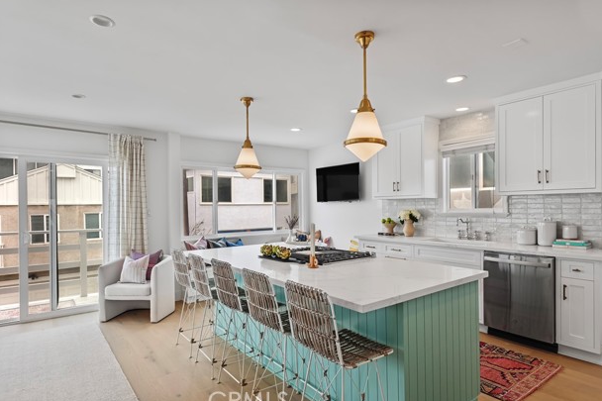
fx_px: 334
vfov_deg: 61.9
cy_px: 203
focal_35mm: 20
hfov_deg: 84.0
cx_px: 298
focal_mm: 19
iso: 800
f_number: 8
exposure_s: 1/80
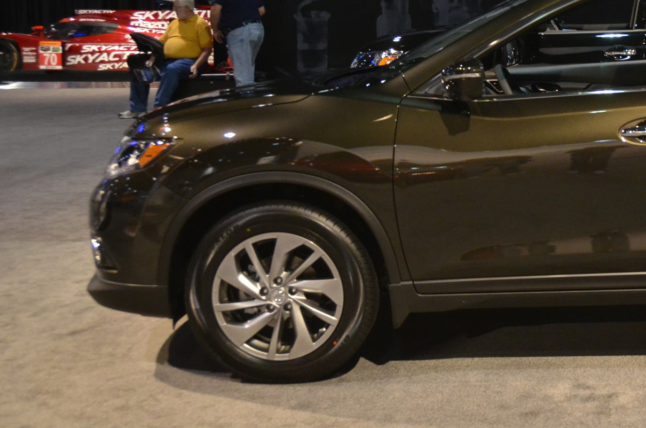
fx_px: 1110
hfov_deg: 30.4
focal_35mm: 62
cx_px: 628
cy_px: 83
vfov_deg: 21.5
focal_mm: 20
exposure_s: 1/160
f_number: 3.5
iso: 1600
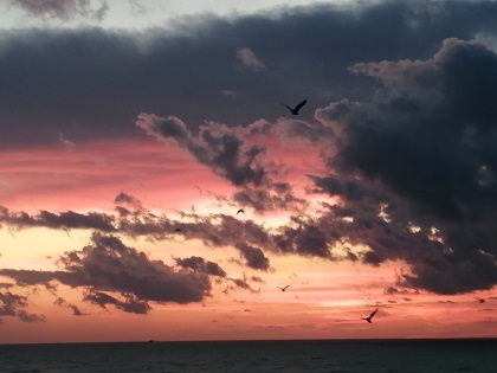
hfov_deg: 26.0
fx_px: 1077
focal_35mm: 75
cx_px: 248
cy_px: 186
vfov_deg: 19.6
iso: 100
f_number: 1.8
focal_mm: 3.46
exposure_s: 1/50
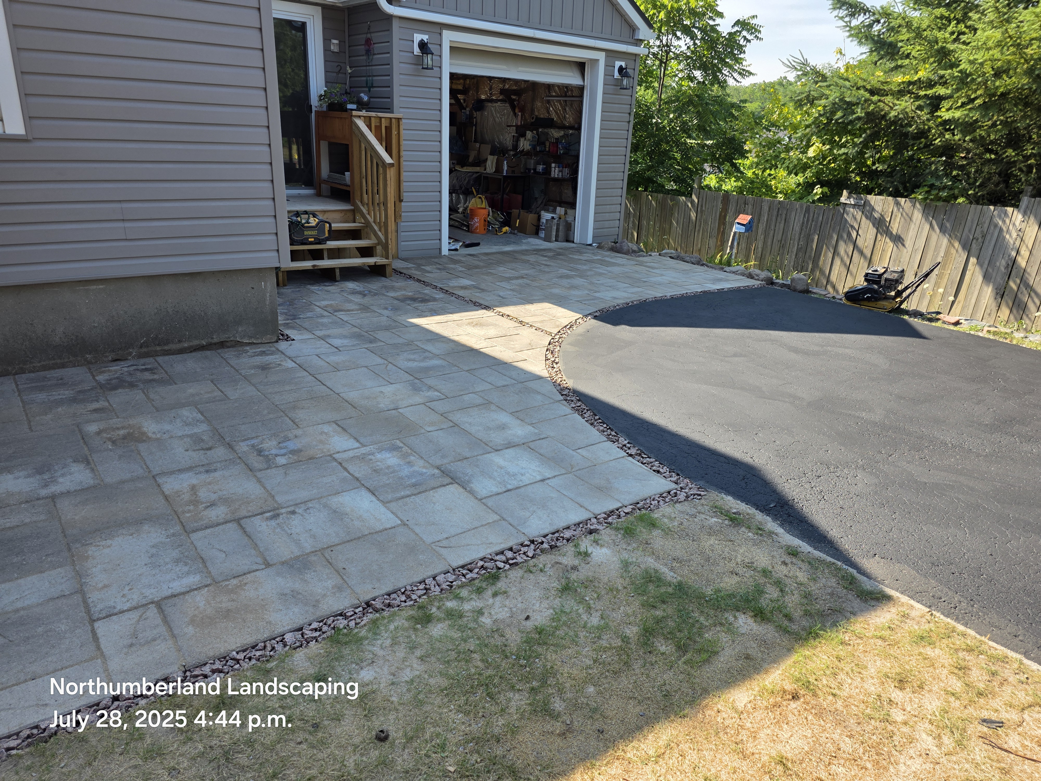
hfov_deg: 73.9
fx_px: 692
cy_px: 390
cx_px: 520
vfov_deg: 58.9
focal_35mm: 23
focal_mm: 6.3
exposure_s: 1/1794
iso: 80
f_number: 1.7
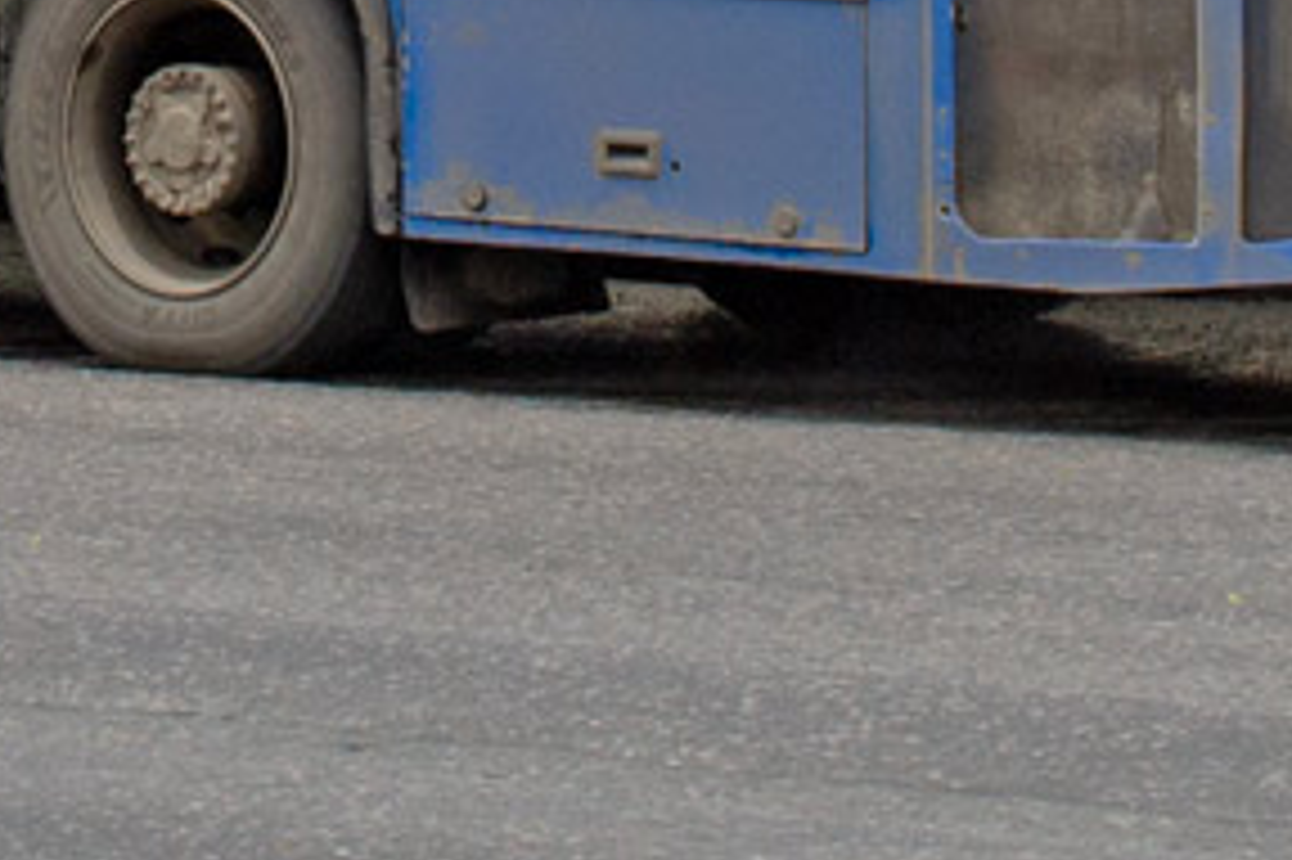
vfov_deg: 4.9
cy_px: -1135
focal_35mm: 275
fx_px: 9850
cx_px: 104
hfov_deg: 7.5
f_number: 6.3
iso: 200
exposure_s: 1/400
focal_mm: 35
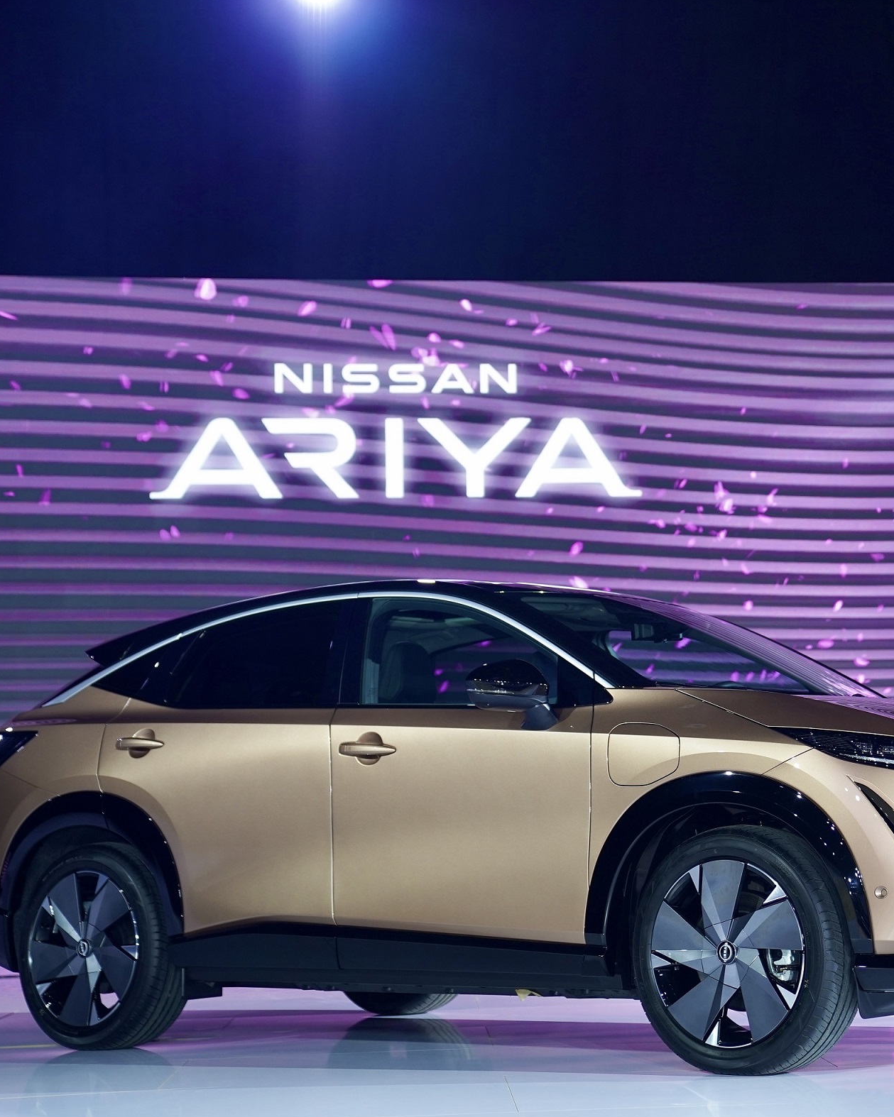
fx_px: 2415
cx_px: 674
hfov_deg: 20.8
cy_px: 564
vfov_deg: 26.1
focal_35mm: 73
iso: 400
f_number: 2.8
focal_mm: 51
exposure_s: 1/125
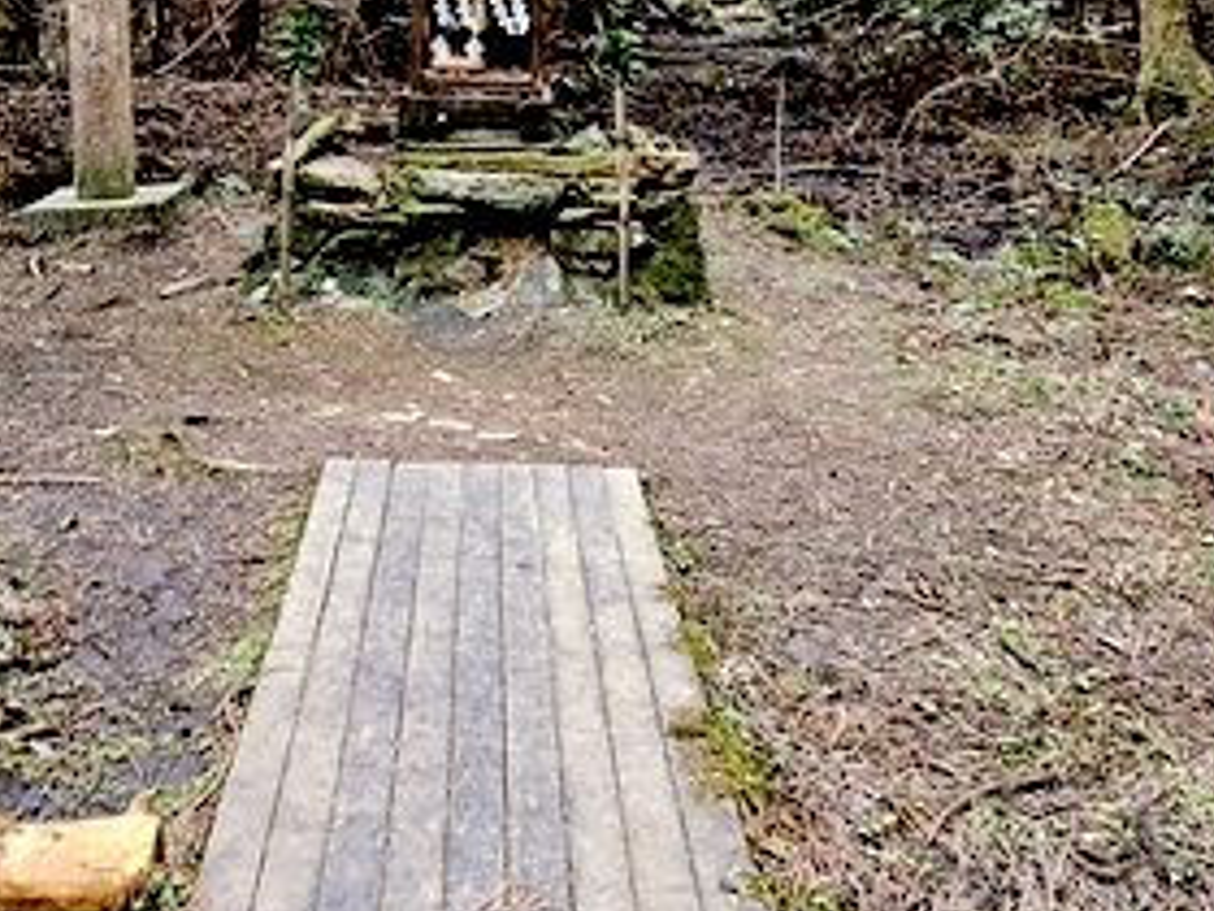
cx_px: 455
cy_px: -74
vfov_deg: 27.8
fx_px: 1683
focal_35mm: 48
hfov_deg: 39.4
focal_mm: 5
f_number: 1.8
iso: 200
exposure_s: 1/101
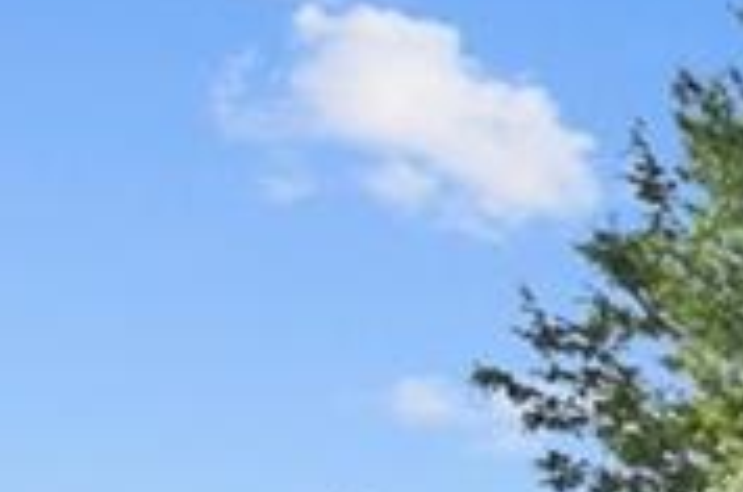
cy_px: 1203
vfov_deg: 11.4
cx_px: 2029
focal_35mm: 98
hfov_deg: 12.6
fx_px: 2019
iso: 160
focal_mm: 17
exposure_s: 1/200
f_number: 8
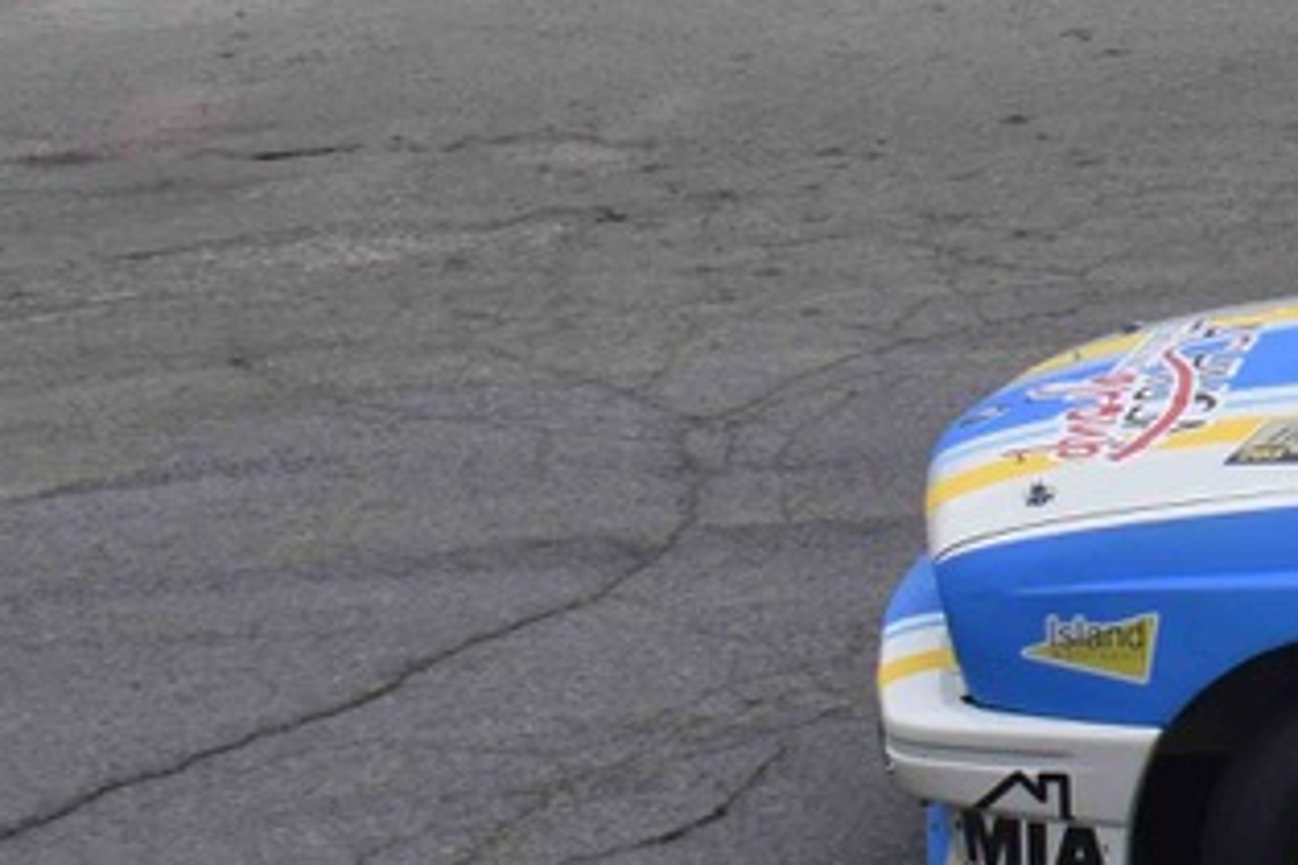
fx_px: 4831
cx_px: 2048
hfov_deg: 14.1
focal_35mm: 134
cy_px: 229
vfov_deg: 10.2
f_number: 5.6
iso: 500
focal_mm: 22
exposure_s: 1/1600
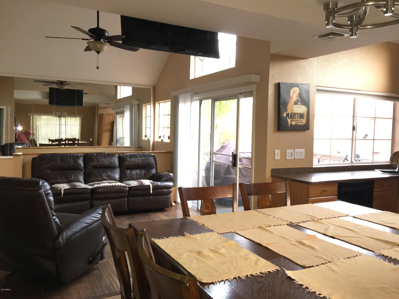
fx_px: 334
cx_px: 200
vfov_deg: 48.2
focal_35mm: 29
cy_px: 150
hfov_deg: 61.7
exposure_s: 1/20
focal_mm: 4.15
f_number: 2.2
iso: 200
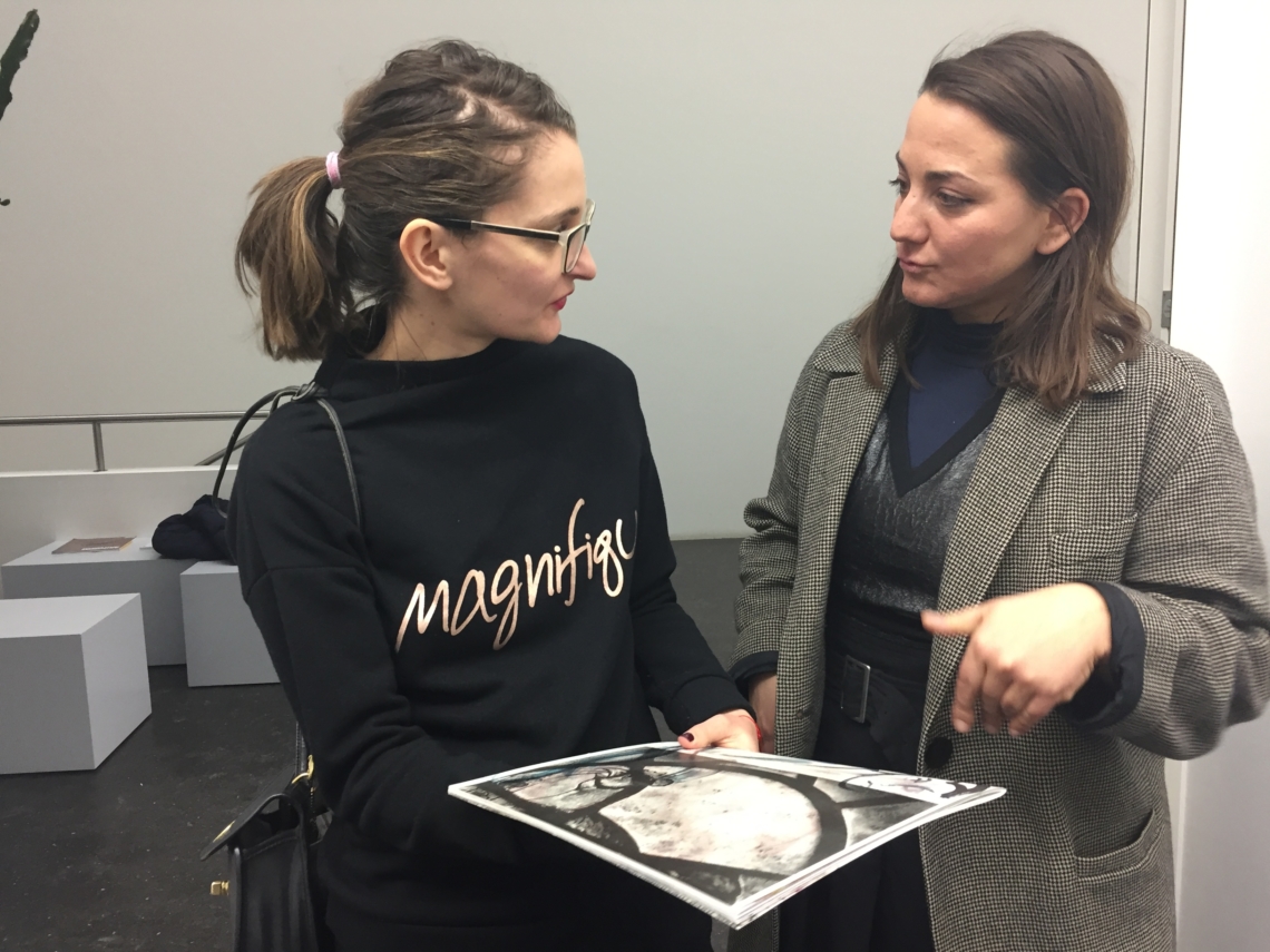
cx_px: 635
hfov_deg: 61.7
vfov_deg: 48.2
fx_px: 1064
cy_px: 476
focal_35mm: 29
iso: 125
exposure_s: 1/33
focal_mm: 4.15
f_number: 2.2
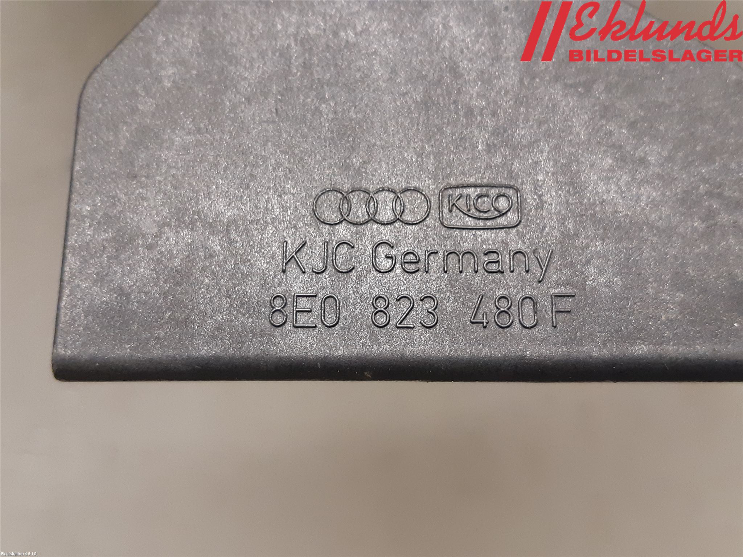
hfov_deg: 67.3
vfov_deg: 53.1
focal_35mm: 26
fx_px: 558
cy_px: 278
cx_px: 372
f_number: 1.7
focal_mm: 3.93
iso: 250
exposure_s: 1/33
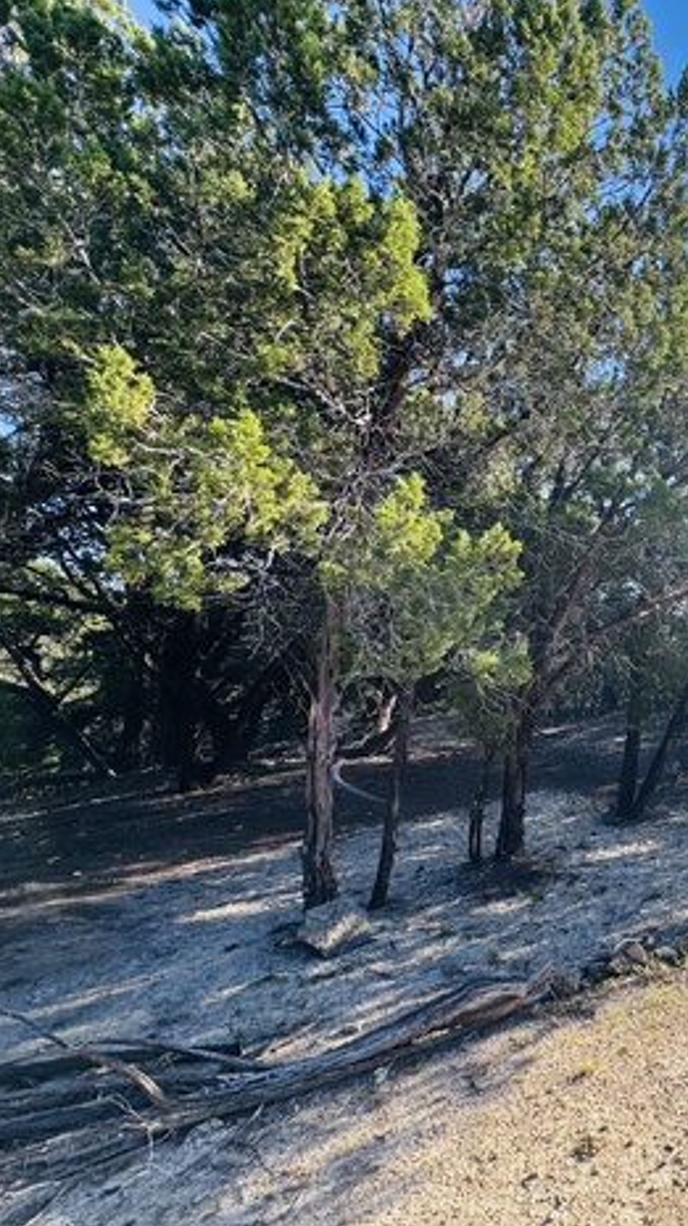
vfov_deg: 83.9
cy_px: 617
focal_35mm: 21
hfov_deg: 44.3
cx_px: 709
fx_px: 682
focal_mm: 2.22
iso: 40
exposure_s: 1/357
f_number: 2.2
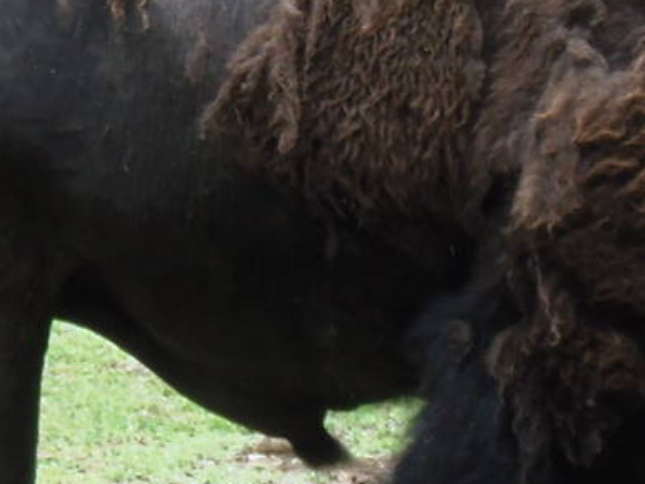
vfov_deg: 2.6
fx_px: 10469
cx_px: 130
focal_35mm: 562
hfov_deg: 3.5
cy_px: 82
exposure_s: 1/50
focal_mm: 25.2
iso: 64
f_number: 4.7
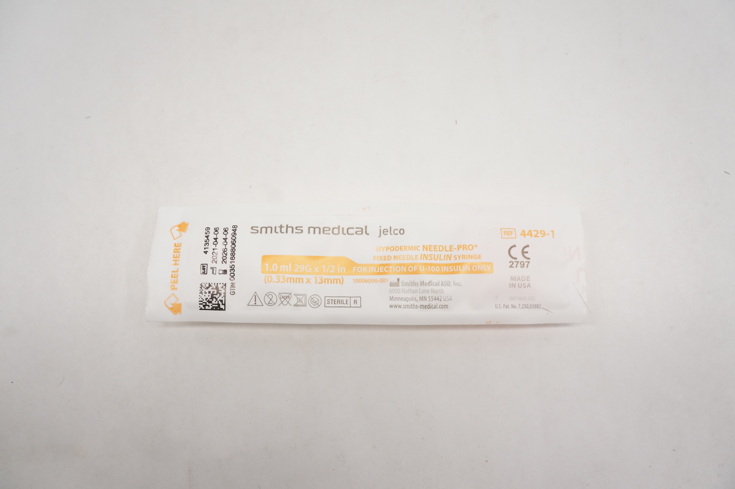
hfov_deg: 67.4
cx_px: 368
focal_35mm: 27
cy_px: 244
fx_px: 551
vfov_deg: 47.8
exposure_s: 1/200
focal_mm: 18
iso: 800
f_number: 7.1
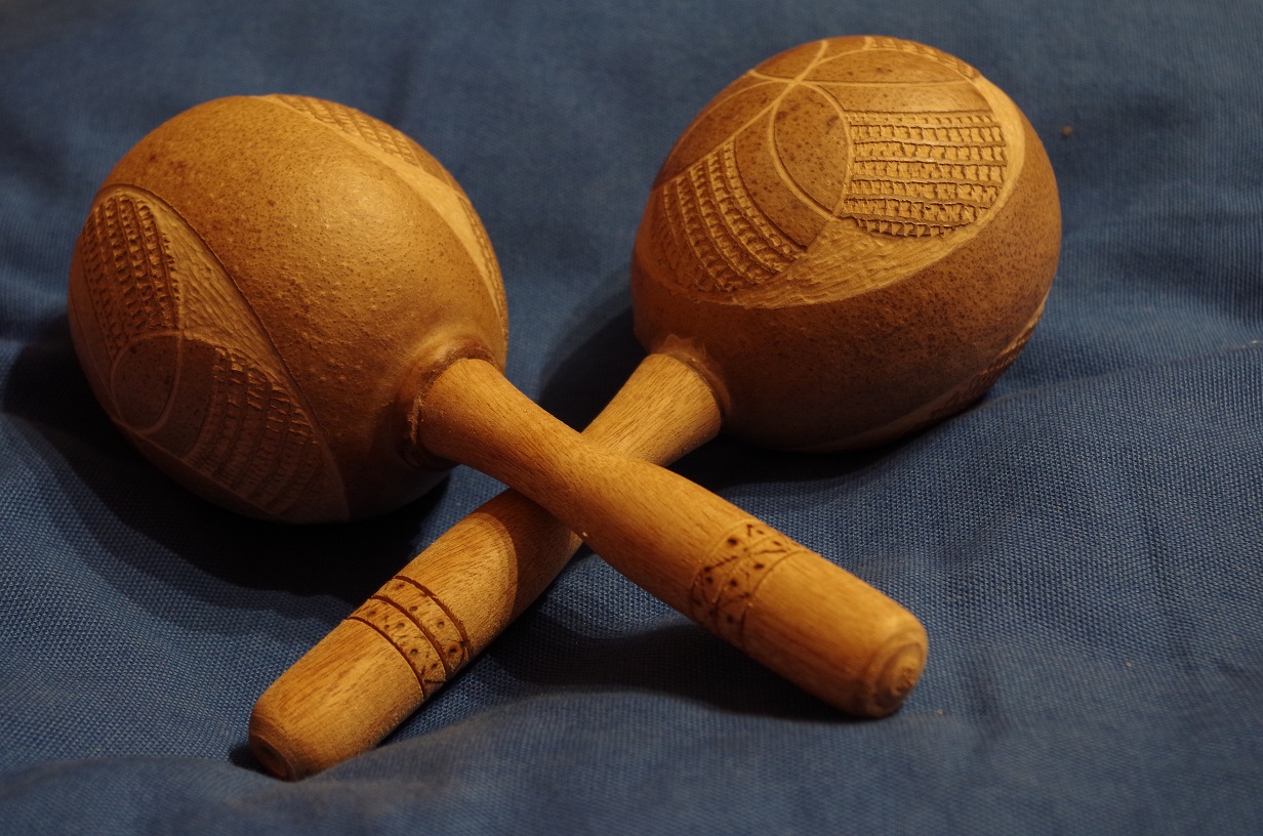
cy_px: 418
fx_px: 2241
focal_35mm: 64
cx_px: 632
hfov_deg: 31.5
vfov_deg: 21.1
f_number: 7.1
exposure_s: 1/3.33
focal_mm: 42.5
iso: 800
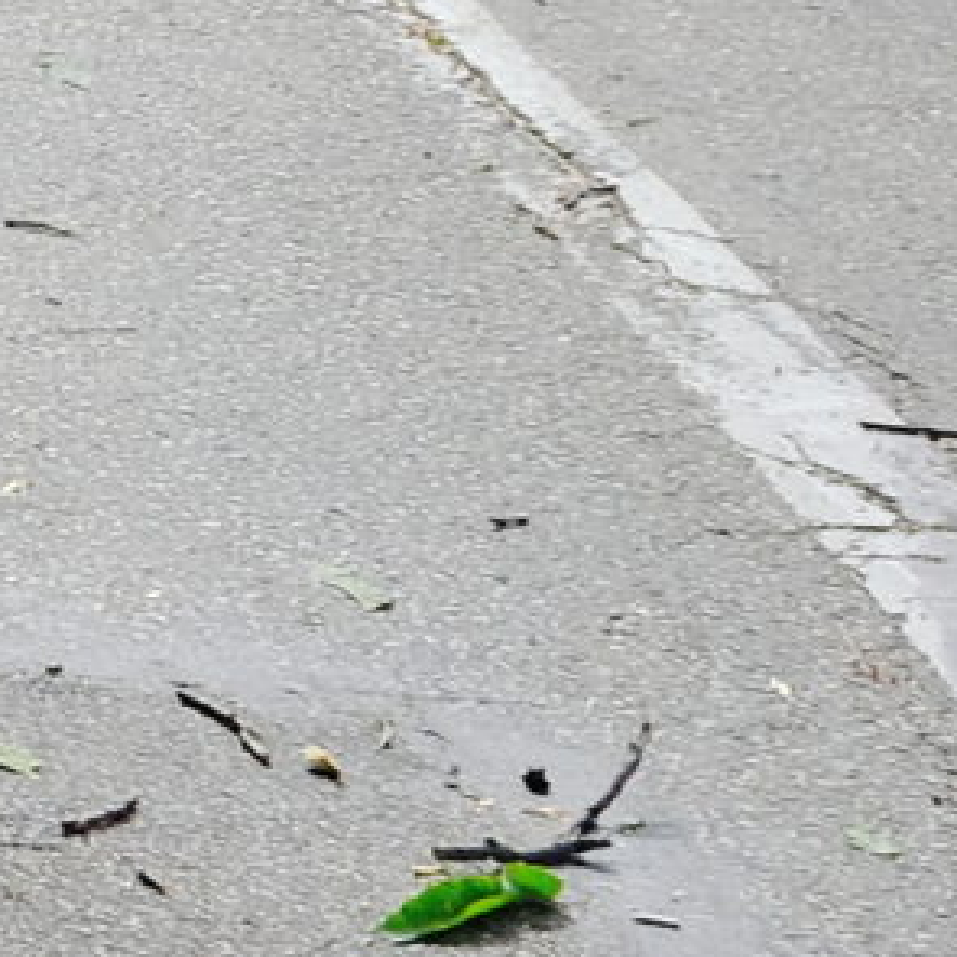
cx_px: -1882
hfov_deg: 8.4
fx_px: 5536
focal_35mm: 177
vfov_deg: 9.7
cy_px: -326
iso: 320
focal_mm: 16
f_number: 5.6
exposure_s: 1/680
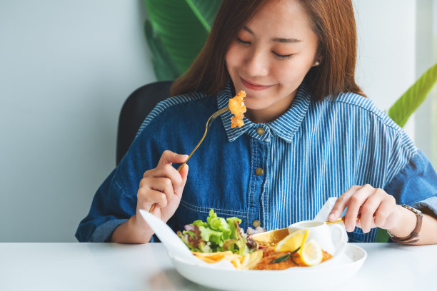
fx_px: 910
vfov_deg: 18.2
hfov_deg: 27.0
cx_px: 218
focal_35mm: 75
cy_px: 146
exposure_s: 1/240
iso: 200
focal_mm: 50
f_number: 2.8
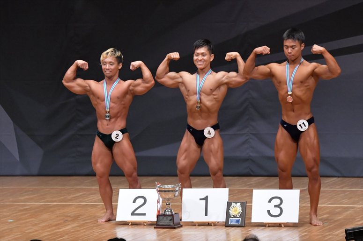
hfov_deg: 8.1
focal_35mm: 255
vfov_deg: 5.4
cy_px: 120
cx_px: 182
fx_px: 2570
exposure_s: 1/400
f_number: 5.6
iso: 6400
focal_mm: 170
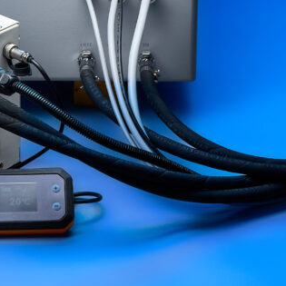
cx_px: -2
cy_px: 61
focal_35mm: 290
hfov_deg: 6.0
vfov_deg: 6.0
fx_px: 2711
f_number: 7.1
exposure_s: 1/200
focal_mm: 105
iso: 160
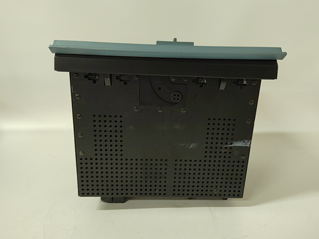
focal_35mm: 24
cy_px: 119
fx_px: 221
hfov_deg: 71.6
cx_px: 165
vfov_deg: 56.8
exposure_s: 1/50
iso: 1356
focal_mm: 5.52
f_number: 1.9
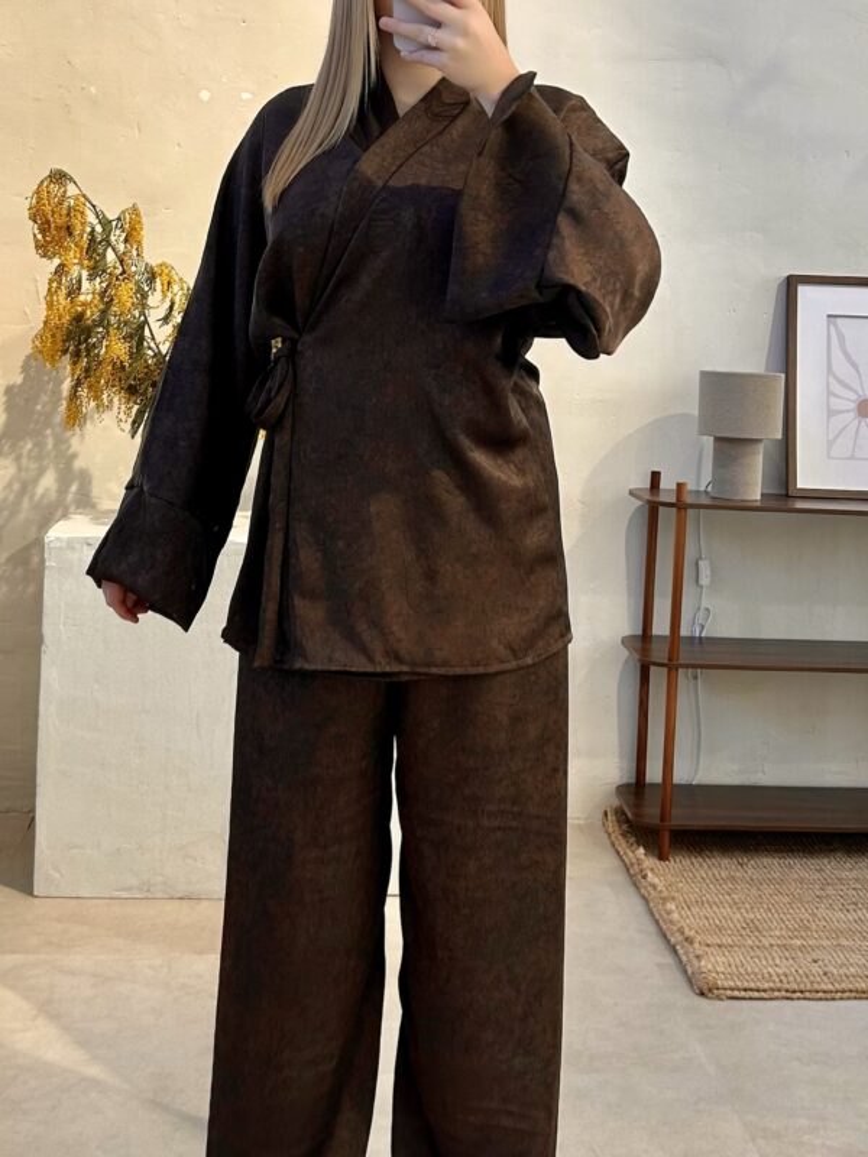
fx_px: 869
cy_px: 578
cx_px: 434
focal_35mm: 26
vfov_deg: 67.3
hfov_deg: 53.1
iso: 50
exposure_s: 1/121
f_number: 1.5
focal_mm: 5.7
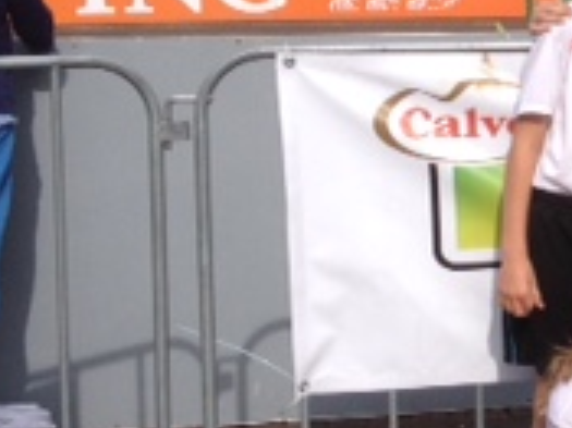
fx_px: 2114
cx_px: 853
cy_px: 29
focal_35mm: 128
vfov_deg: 11.5
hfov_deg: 14.4
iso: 50
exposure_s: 1/1453
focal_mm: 4.28
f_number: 2.4
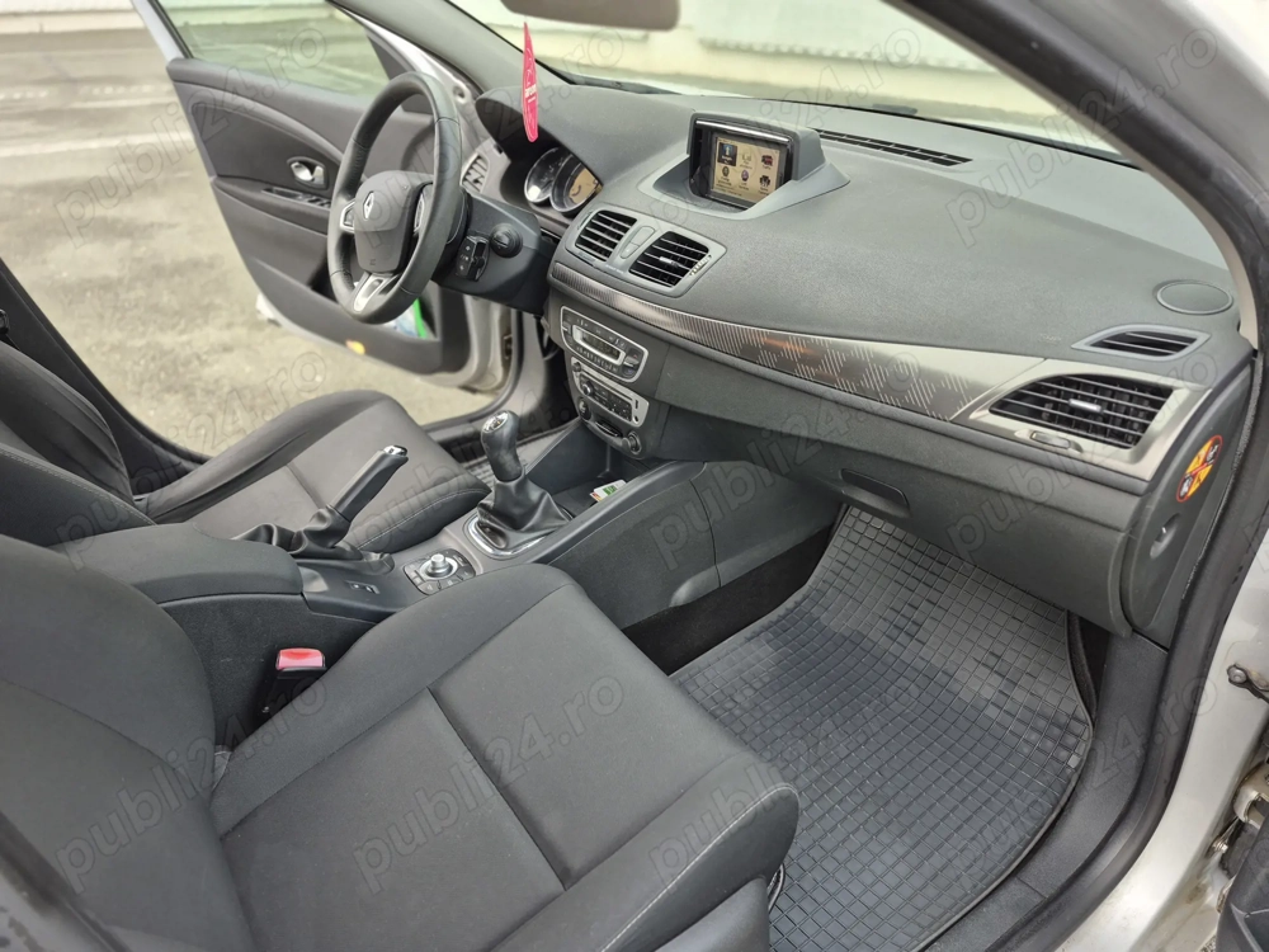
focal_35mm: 23
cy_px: 476
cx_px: 634
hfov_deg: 73.9
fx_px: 843
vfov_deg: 58.9
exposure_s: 1/100
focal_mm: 5.4
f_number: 1.8
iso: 40
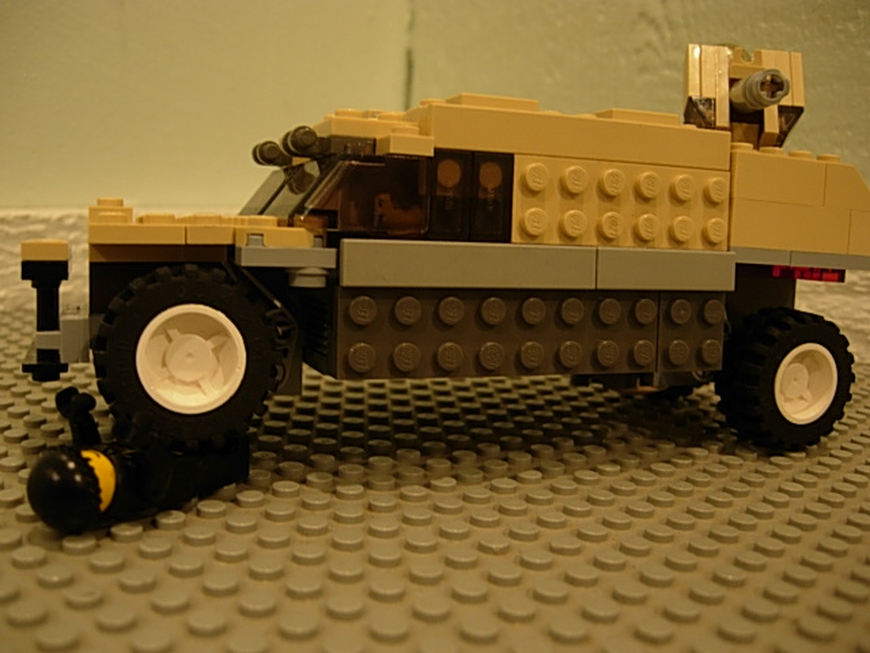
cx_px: 435
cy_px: 326
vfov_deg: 39.7
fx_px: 905
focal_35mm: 36
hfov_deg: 51.4
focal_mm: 7.5
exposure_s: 1/4
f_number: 2.7
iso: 91
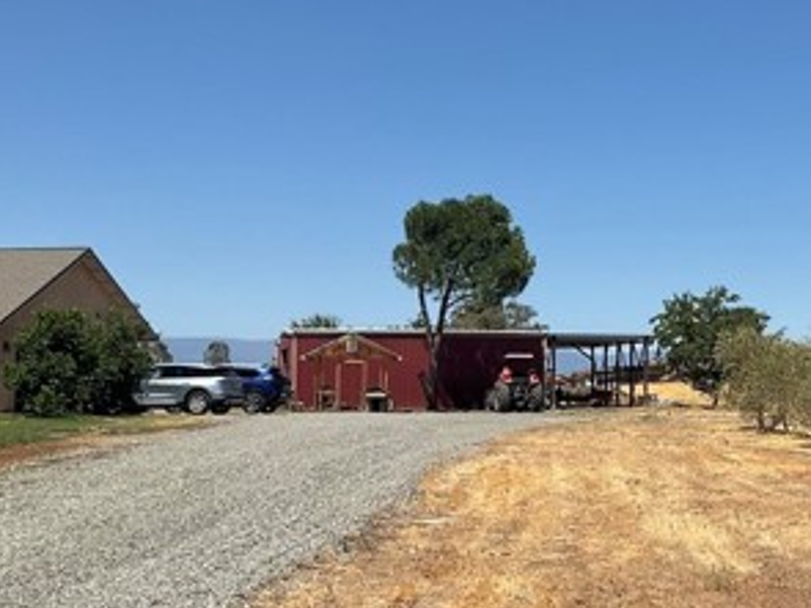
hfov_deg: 30.1
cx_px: 635
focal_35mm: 63
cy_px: 311
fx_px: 1475
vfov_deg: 23.3
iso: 16
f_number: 1.8
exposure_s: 1/2801
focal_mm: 3
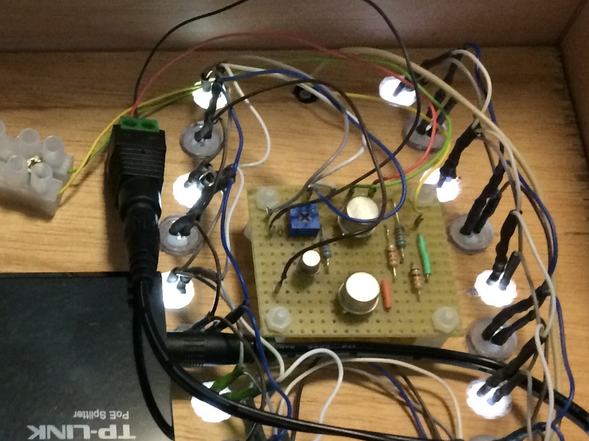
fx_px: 1242
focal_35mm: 73
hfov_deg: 25.3
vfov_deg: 20.1
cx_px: -11
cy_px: 243
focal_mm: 4.15
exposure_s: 1/20
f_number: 2.2
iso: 320
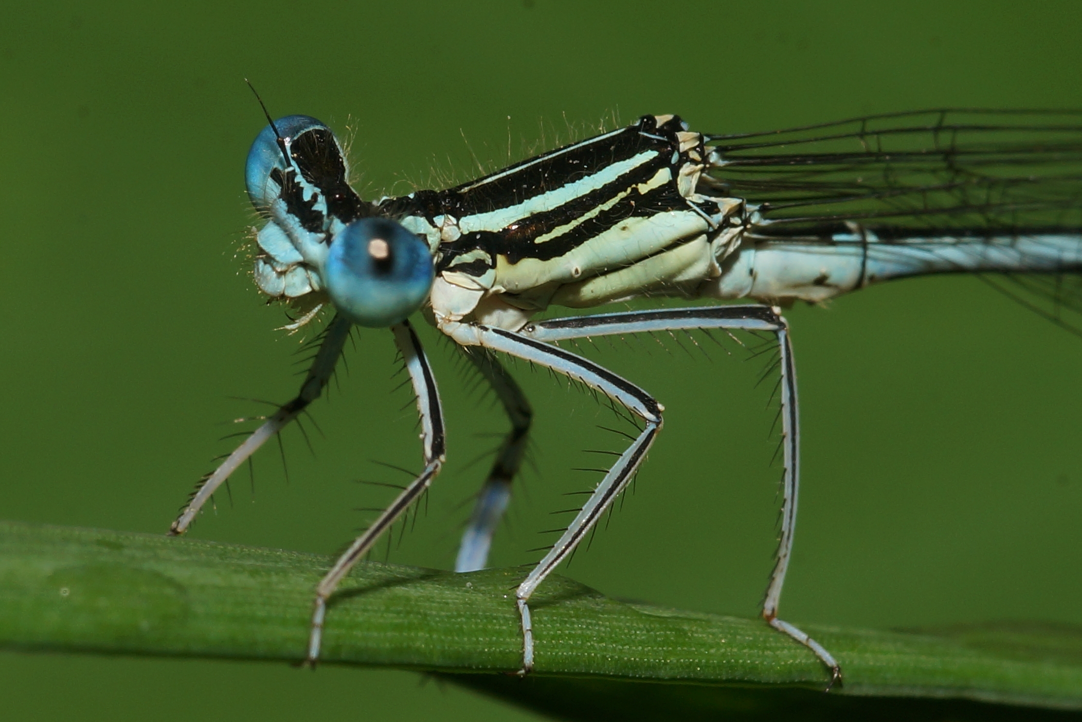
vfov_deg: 13.0
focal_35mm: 105
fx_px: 3156
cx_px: 541
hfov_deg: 19.5
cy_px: 361
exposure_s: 1/250
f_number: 16
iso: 200
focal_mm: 105
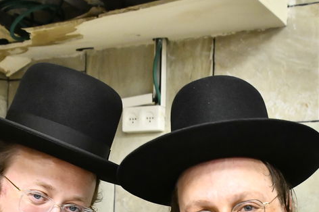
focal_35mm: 95
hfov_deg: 21.3
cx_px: 241
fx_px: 841
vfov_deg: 13.7
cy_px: 290
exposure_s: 1/200
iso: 2500
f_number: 5.6
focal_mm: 32
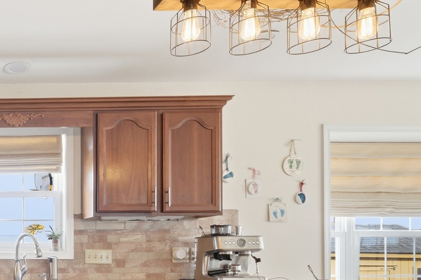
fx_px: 409
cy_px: 254
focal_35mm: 35
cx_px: -56
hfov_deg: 41.5
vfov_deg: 35.5
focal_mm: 12
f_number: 9
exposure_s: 1/30
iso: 250
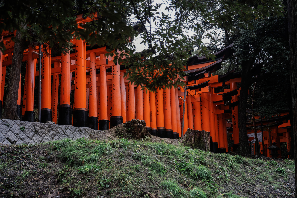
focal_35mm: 62
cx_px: 148
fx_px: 511
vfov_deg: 21.9
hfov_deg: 32.4
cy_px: 99
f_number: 5.6
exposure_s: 1/125
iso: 1600
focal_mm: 62
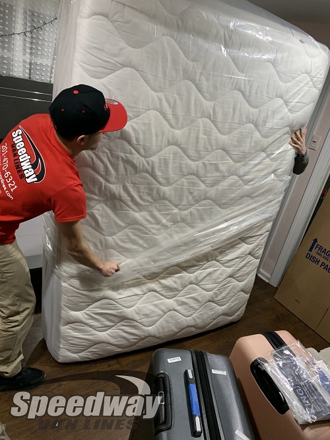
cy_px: 220
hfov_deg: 53.1
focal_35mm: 26
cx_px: 165
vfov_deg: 67.3
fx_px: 330
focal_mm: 4.25
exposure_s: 1/60
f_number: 1.8
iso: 250
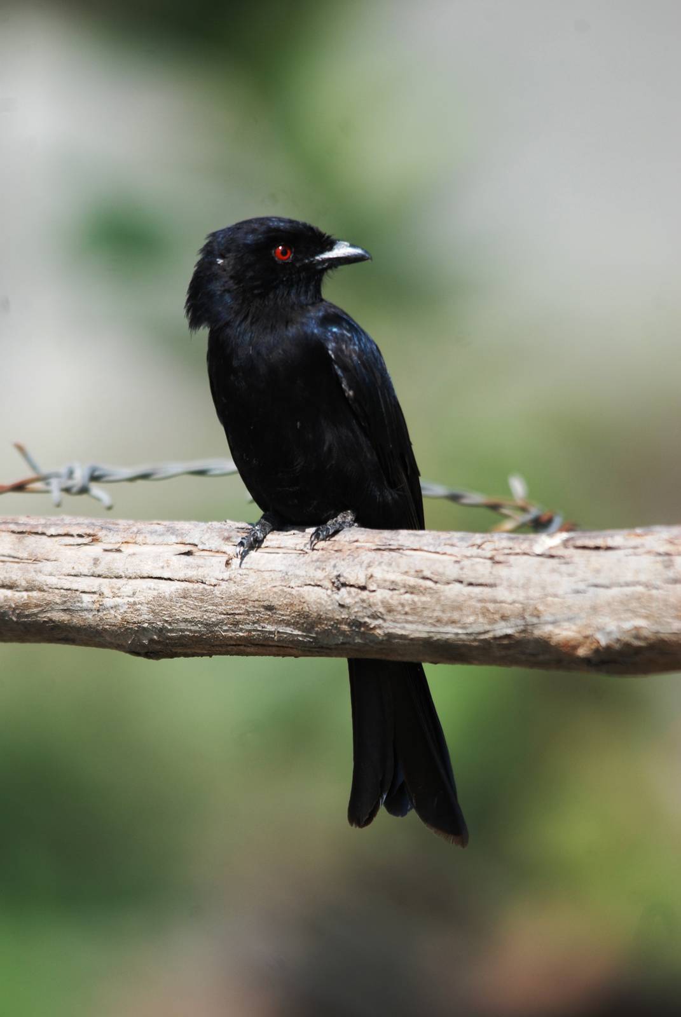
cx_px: 340
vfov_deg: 2.7
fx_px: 21220
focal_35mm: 750
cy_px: 508
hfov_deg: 1.8
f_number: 6.3
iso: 220
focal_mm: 500
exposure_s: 1/500
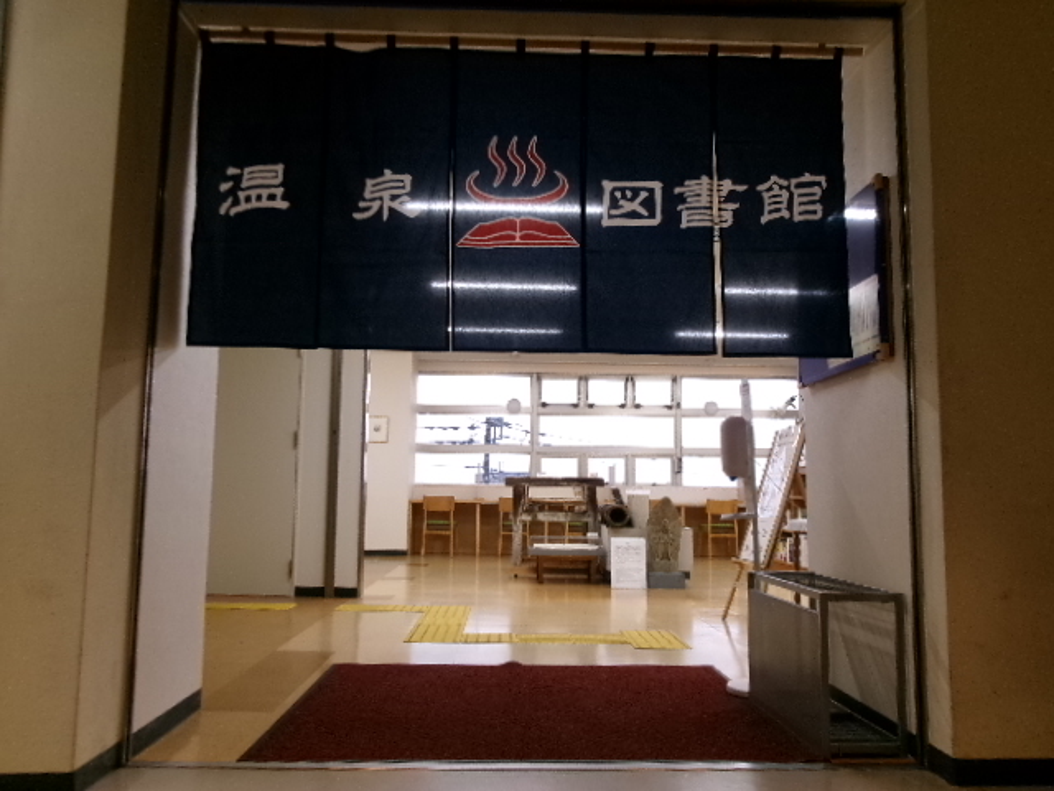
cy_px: 396
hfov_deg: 63.4
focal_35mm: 28
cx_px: 527
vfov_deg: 49.7
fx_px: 853
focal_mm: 5.1
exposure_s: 1/34
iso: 232
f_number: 3.9
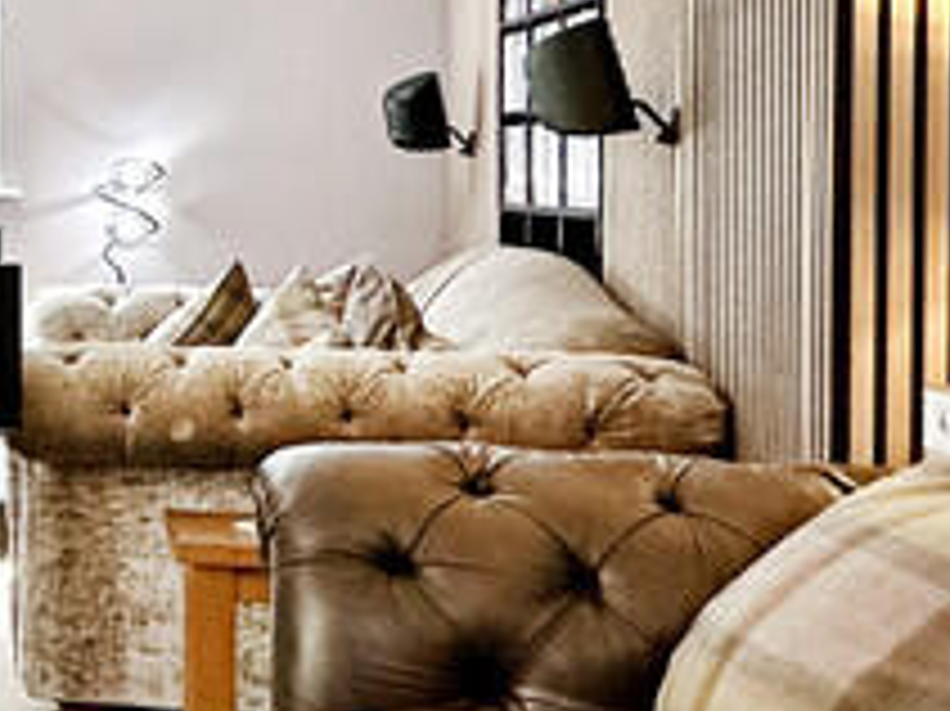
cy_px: 518
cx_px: -765
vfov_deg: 21.4
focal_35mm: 68
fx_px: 1865
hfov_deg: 20.3
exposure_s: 1/50
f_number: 2.2
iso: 250
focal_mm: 2.22
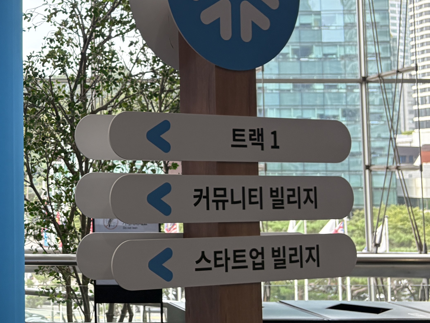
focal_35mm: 71
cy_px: 83
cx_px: -53
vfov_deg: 20.6
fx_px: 882
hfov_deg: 25.3
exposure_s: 1/170
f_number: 1.6
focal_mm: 5.96
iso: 125
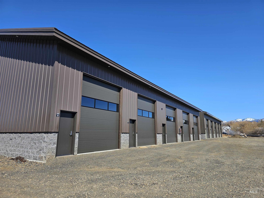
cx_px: 132
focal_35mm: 23
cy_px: 99
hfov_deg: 73.9
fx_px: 175
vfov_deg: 58.9
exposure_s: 1/878
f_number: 1.7
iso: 10
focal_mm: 6.3
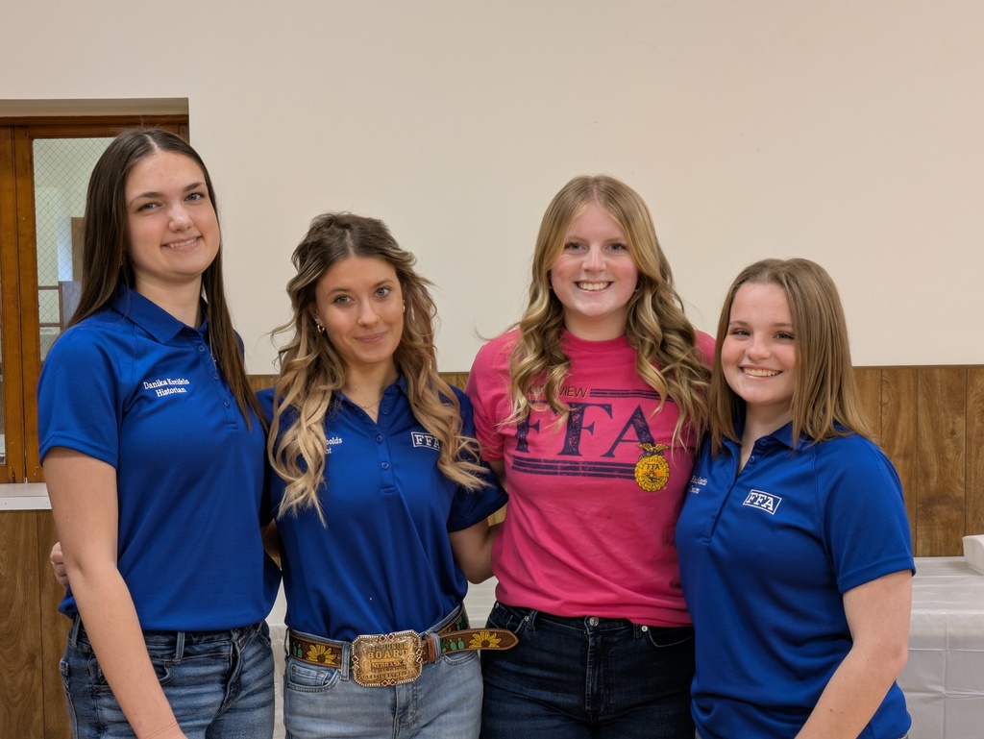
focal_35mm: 51
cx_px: 492
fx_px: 1450
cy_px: 370
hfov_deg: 37.5
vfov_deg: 28.6
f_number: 1.89
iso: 72
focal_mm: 5.43
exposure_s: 1/24
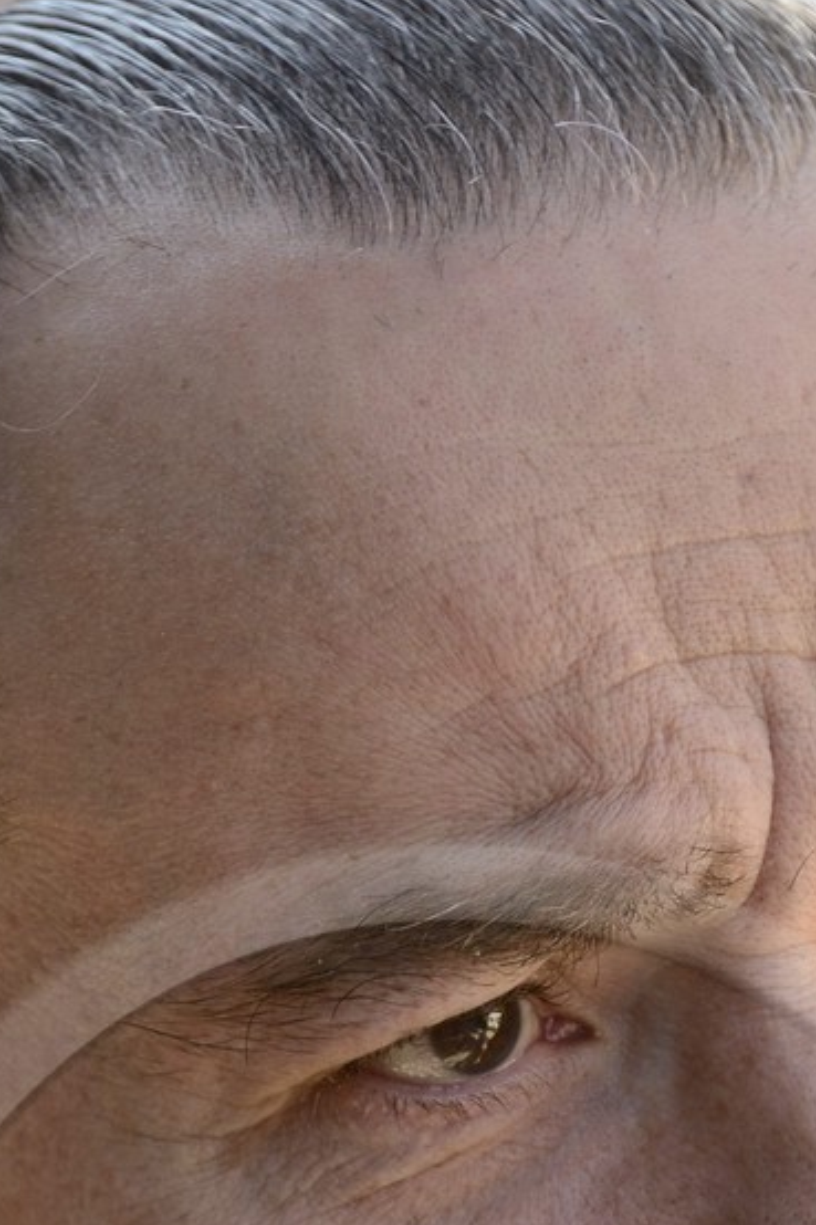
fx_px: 6872
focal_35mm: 202
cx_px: 456
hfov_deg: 6.8
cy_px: 1535
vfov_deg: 10.0
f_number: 5
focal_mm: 70
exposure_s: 1/200
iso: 200
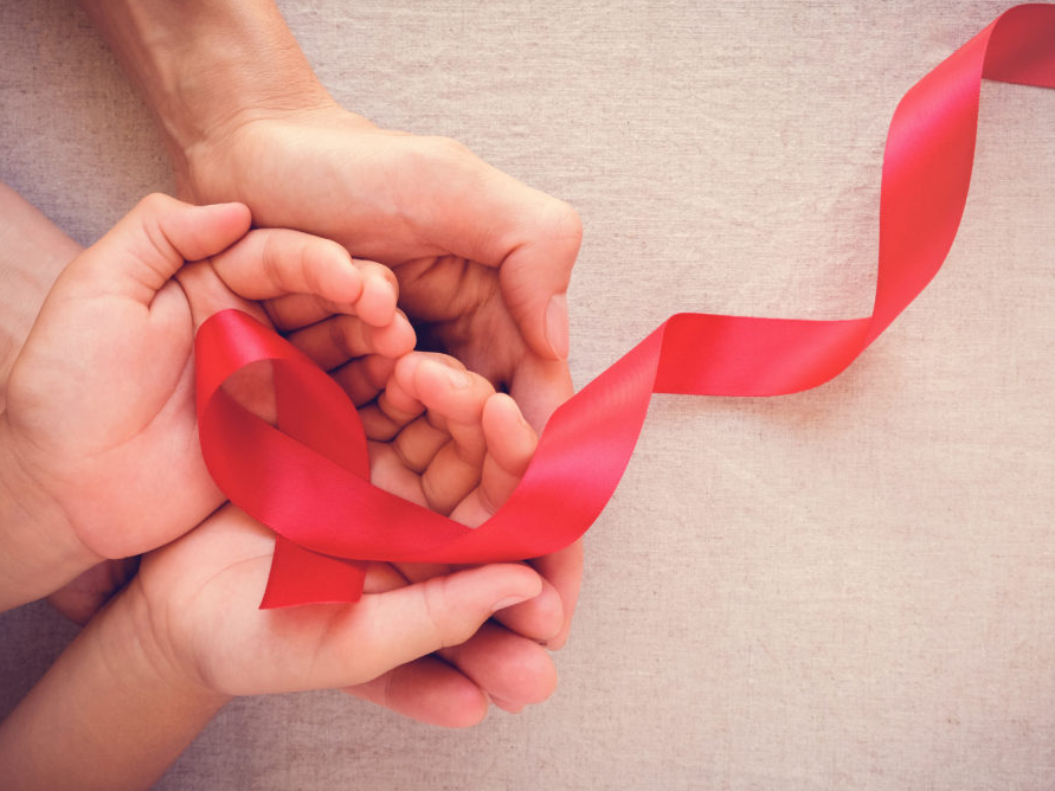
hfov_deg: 44.8
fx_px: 1280
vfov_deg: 34.3
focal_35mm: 42
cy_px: 400
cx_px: 507
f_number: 8
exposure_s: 1/18
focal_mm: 25.4
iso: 640
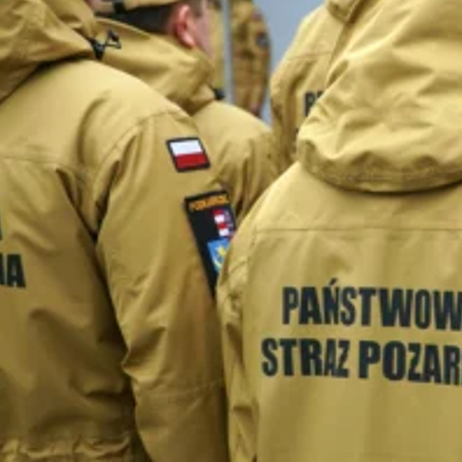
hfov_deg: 12.8
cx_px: 366
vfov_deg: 12.8
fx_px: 2053
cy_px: 168
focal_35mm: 136
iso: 160
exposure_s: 1/160
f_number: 4
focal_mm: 47
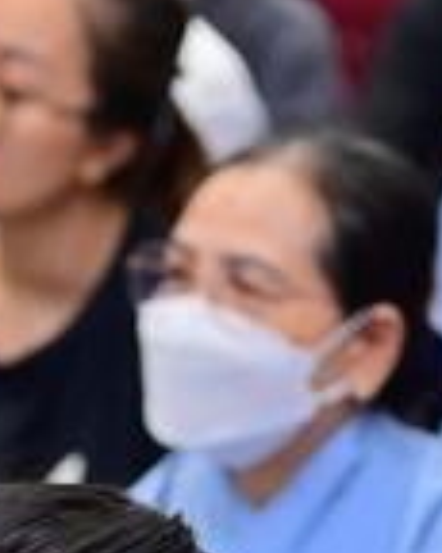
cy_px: 964
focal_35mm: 509
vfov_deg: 3.8
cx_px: 37
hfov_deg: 3.0
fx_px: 8332
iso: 1250
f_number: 4.5
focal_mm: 120
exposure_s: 1/100
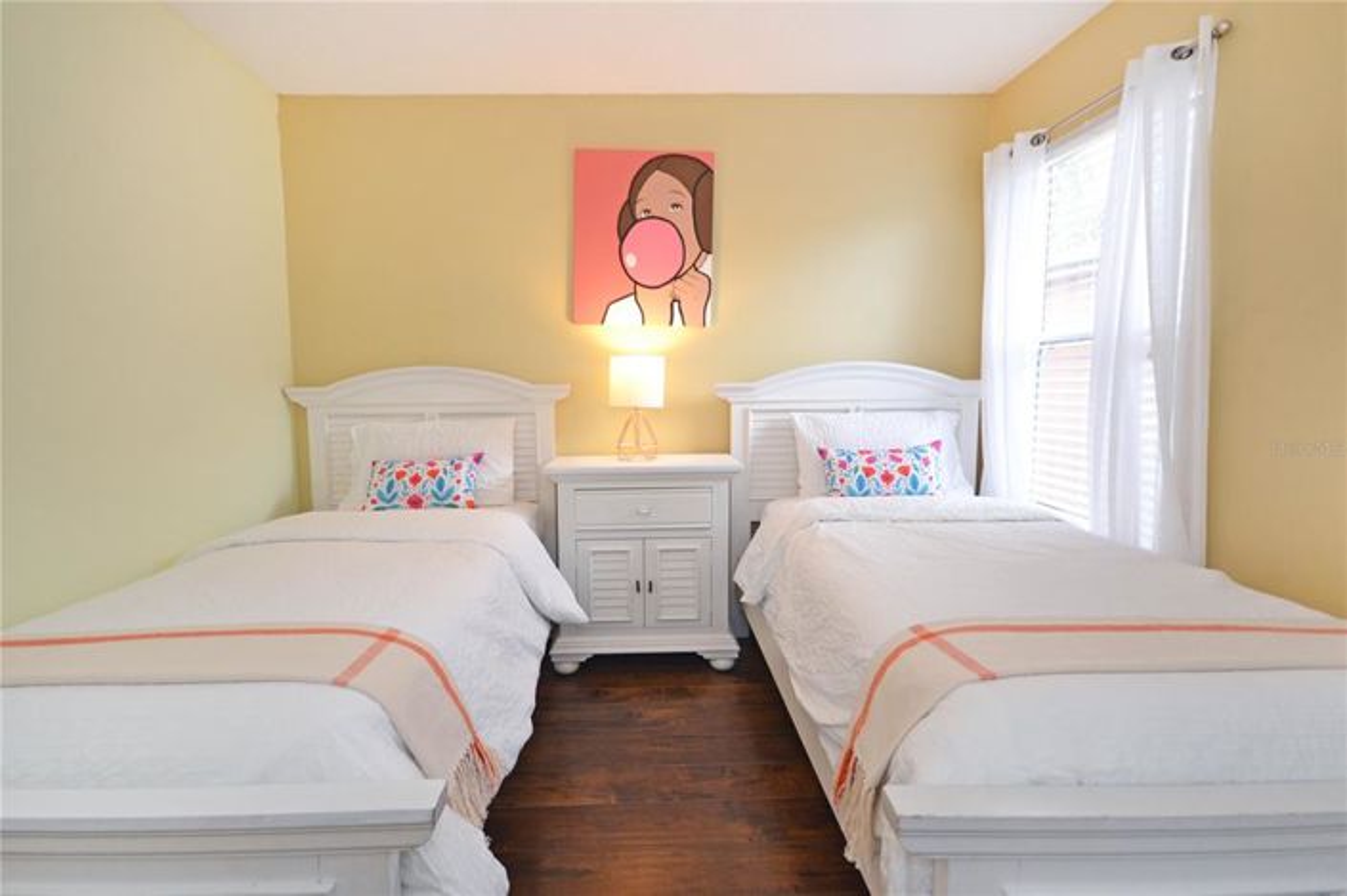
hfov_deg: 100.4
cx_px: 674
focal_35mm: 15
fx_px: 561
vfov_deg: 77.2
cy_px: 448
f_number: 4
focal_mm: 10
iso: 400
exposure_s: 1/60
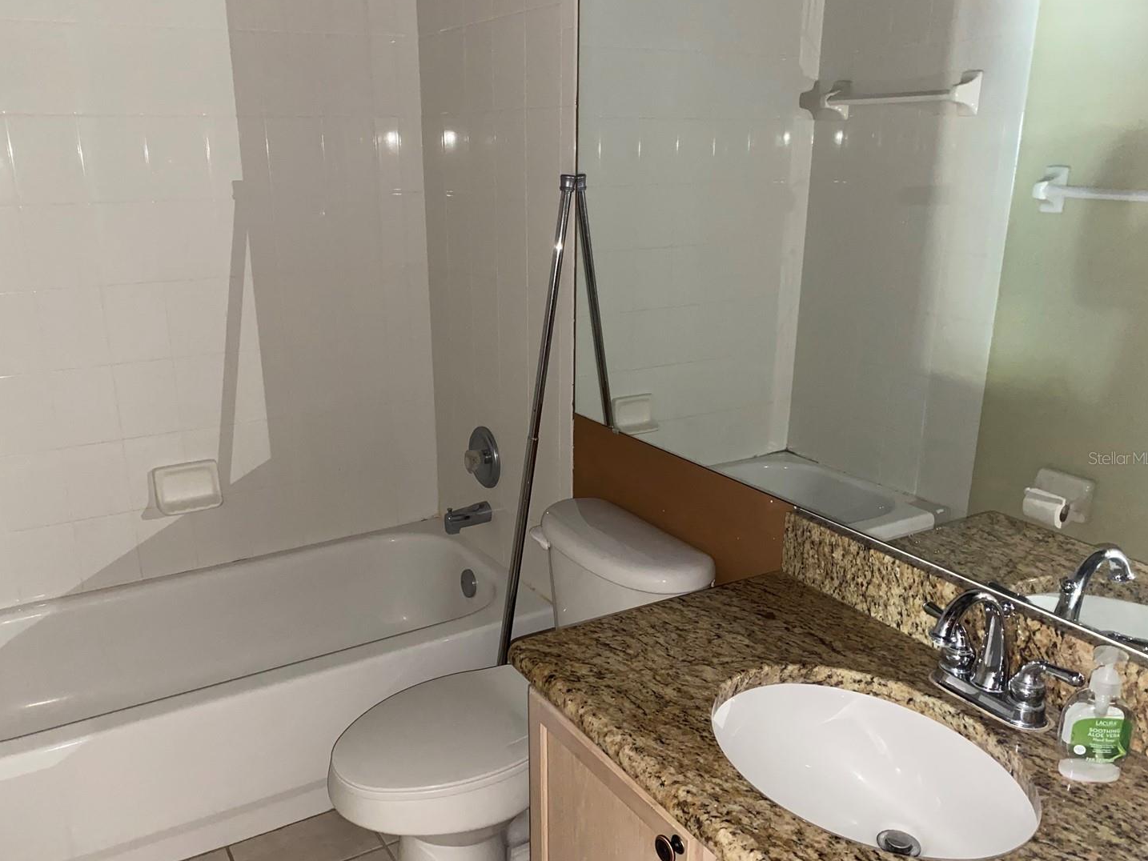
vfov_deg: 48.2
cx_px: 524
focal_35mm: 29
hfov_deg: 61.5
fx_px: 962
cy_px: 458
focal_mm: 4.25
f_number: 1.8
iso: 160
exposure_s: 1/4
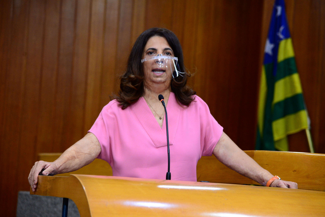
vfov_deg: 11.4
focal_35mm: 120
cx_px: 162
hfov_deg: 17.1
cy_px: 108
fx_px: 1084
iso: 1600
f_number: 4.5
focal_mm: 120
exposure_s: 1/60
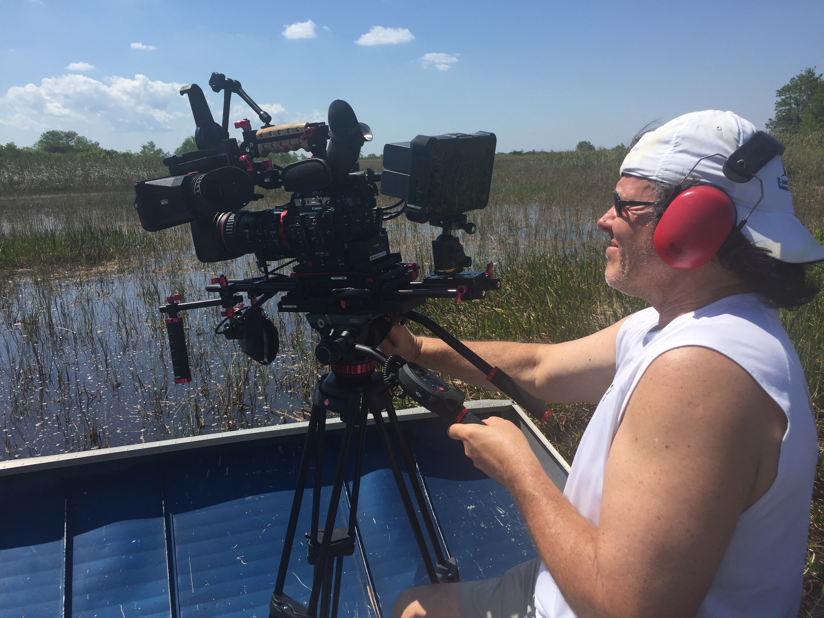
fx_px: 690
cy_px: 309
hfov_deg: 61.7
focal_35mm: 29
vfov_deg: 48.2
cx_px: 412
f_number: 2.2
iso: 32
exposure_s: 1/2198
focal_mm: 4.15
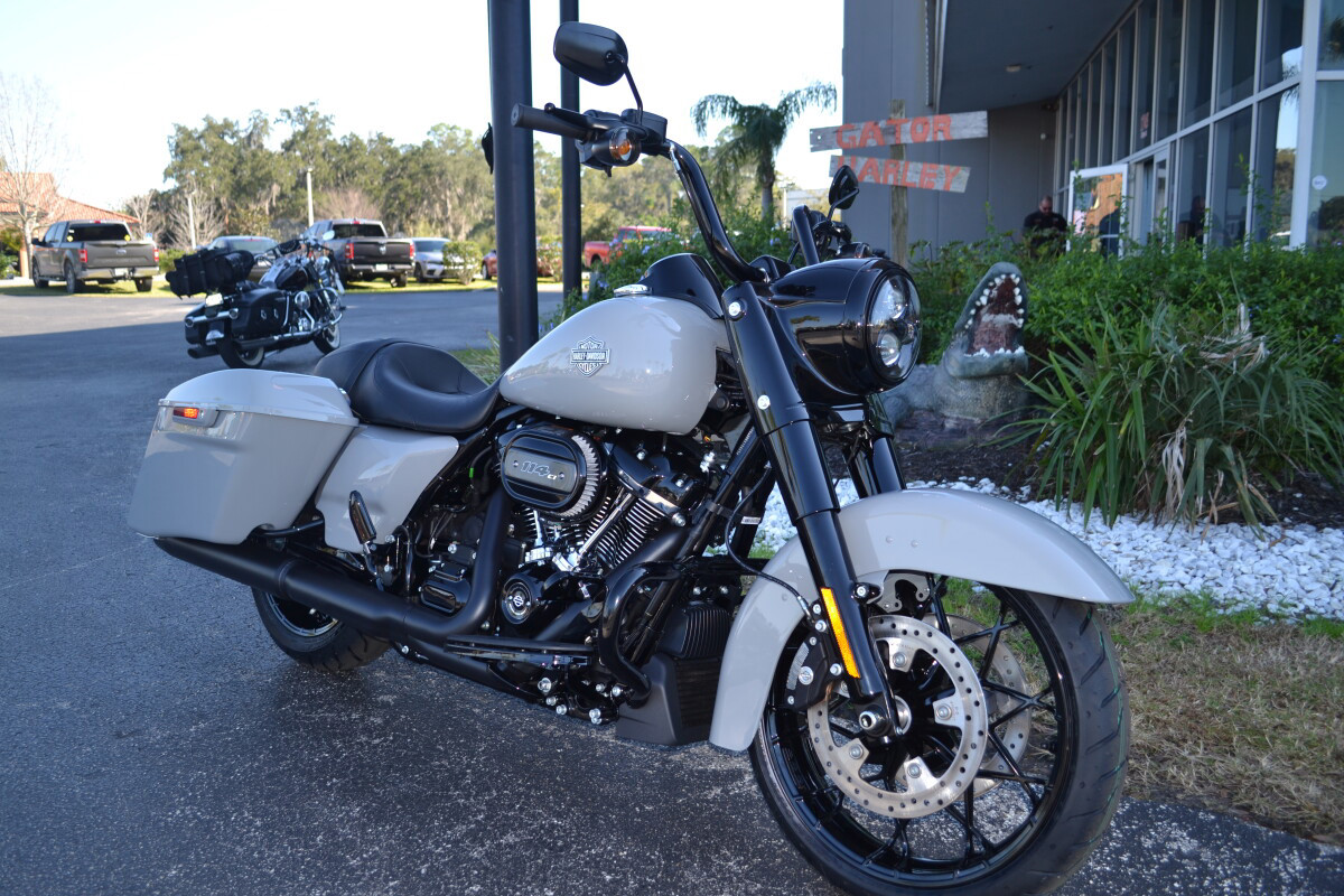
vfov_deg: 43.6
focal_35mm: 30
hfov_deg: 61.9
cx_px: 672
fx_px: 1120
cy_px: 448
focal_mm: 20
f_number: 4
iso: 100
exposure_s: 1/160
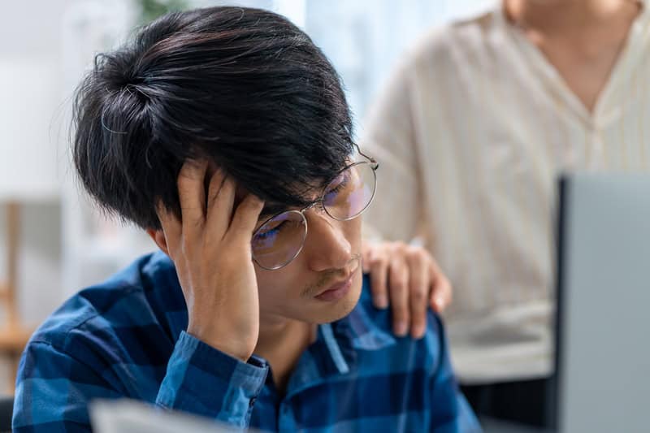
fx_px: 1534
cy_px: 216
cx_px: 325
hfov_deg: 23.9
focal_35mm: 85
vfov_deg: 16.1
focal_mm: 85
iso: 500
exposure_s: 1/200
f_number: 2.8
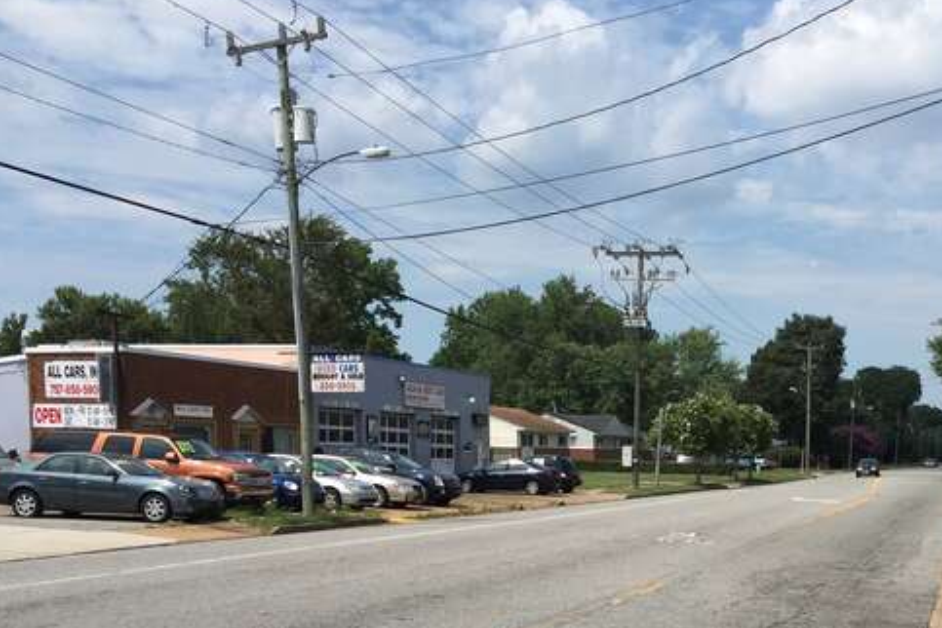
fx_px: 1308
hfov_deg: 38.5
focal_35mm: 50
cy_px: 571
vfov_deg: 26.1
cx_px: 710
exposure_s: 1/2639
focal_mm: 4.15
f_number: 2.2
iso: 32
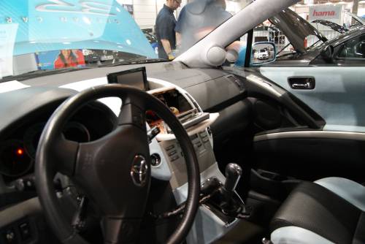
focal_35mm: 27
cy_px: 122
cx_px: 182
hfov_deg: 67.4
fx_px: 274
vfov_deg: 48.0
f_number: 3.5
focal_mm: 18
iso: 400
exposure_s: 1/5
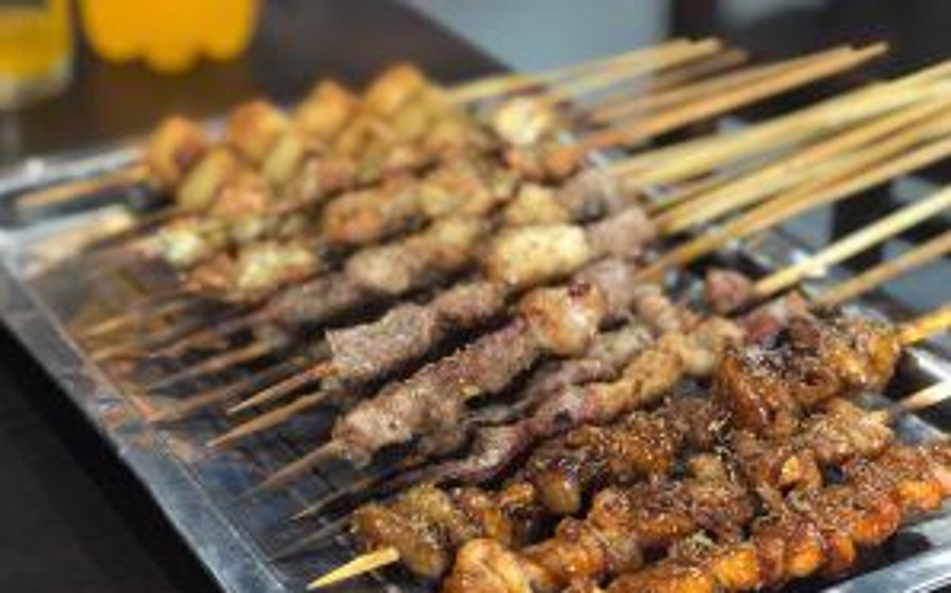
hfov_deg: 27.9
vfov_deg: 17.6
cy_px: 332
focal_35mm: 74
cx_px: 476
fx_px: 1917
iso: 160
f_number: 2.4
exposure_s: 1/12
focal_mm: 6
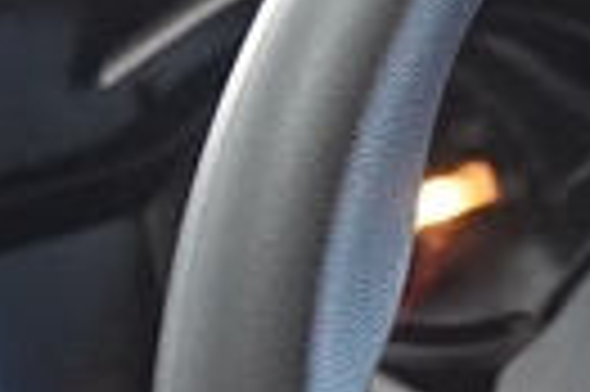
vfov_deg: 2.8
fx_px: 8070
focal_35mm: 493
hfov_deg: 4.2
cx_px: 1036
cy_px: 692
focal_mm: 42
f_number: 2.8
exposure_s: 1/160
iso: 3200
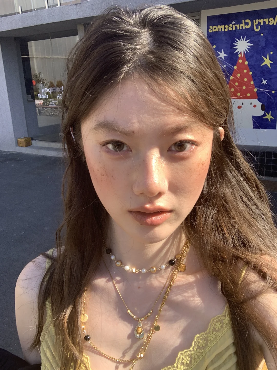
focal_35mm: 32
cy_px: 185
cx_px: 138
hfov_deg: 44.2
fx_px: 341
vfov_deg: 56.8
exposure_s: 1/718
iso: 16
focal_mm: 2.87
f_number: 2.2
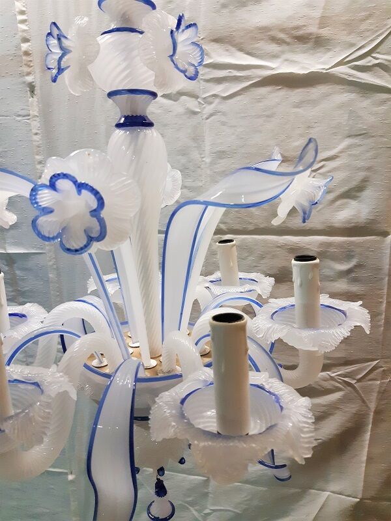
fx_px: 392
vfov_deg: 67.3
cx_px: 196
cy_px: 260
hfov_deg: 53.1
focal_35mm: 26
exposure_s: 1/50
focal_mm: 3.93
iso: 250
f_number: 1.7
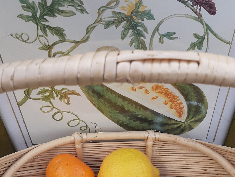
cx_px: 119
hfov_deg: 38.9
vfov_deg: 28.8
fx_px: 333
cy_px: 151
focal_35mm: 49
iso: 40
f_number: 1.7
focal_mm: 3.93
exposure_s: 1/511
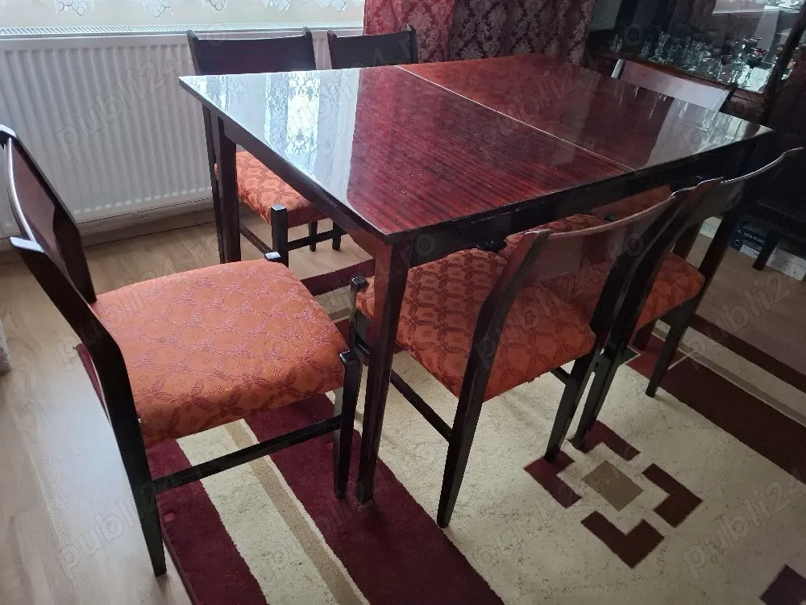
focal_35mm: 23
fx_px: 536
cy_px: 302
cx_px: 403
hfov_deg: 73.9
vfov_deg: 58.9
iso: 800
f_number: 1.8
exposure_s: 1/25
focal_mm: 5.54
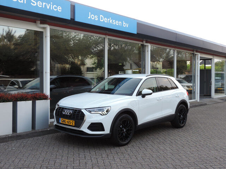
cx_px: 113
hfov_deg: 46.8
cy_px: 84
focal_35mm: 40
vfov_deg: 36.0
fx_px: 261
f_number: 3.3
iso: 80
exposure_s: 1/50
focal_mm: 7.1
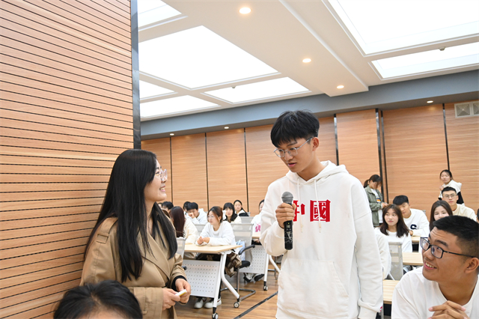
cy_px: 160
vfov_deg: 43.6
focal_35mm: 30
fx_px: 399
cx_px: 240
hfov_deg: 62.0
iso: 2000
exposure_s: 1/125
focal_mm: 20
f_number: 3.8
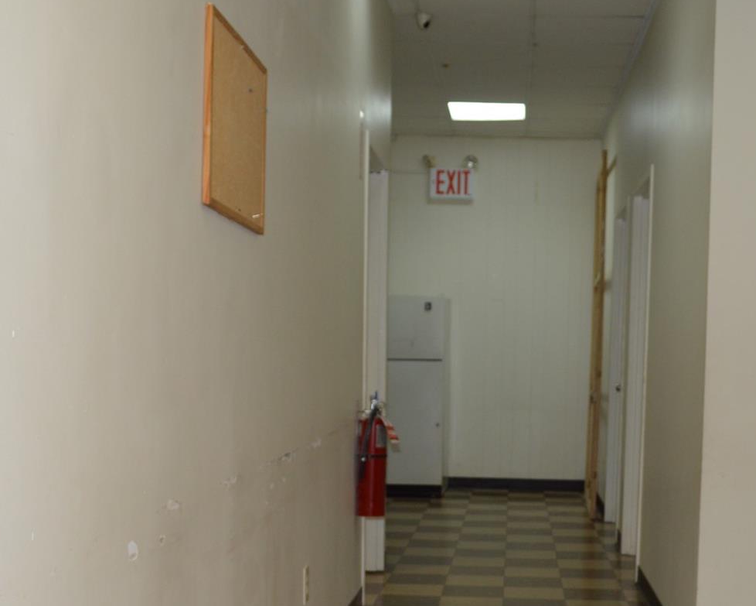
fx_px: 1186
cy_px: 460
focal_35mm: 53
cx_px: 482
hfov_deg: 35.1
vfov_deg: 28.2
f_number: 4
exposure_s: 1/80
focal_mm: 18
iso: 400
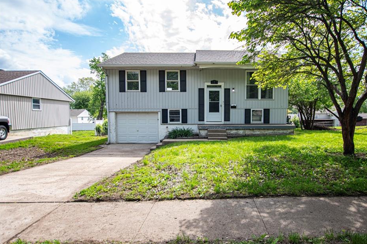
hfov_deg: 81.0
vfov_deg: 59.4
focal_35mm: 21
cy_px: 127
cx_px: 202
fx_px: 214
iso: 100
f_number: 3.5
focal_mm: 13
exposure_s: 1/500
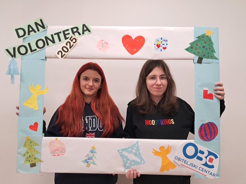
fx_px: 192
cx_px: 123
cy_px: 92
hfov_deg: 65.3
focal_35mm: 27
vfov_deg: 51.4
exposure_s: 1/50
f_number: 1.8
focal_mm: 4
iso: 125
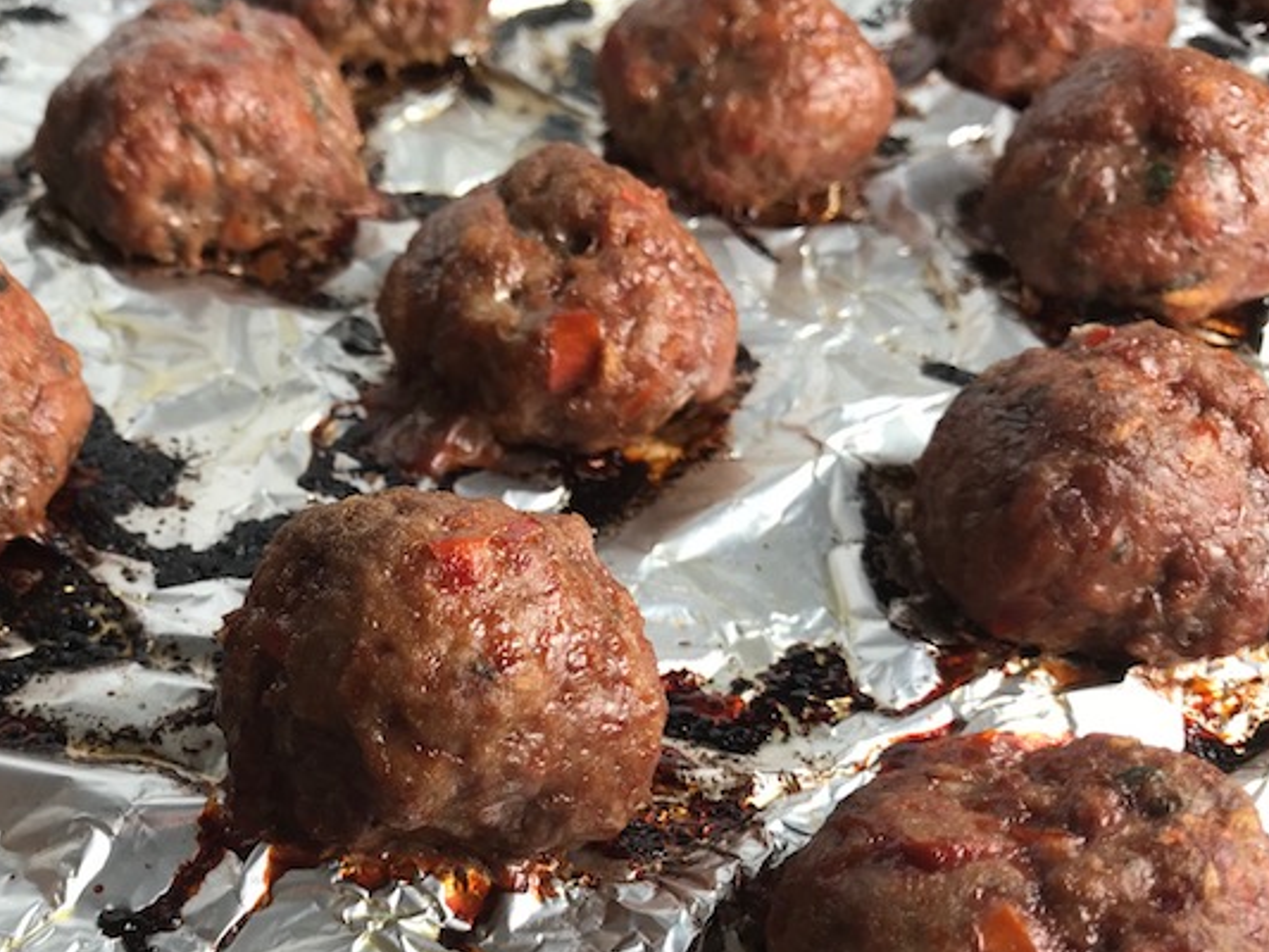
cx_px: 393
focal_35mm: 42
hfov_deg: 43.9
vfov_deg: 33.8
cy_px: 685
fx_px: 1540
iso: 25
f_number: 1.8
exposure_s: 1/40
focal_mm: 3.99
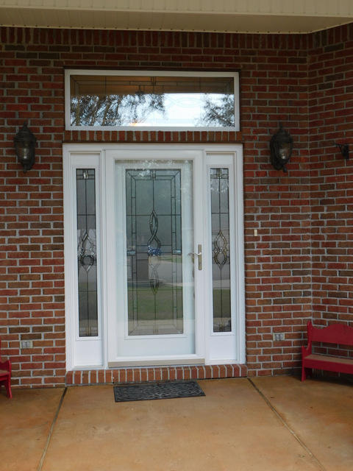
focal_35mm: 40
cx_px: 176
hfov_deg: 36.0
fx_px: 544
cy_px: 236
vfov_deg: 46.8
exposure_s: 1/160
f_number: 3.6
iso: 125
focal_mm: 7.1
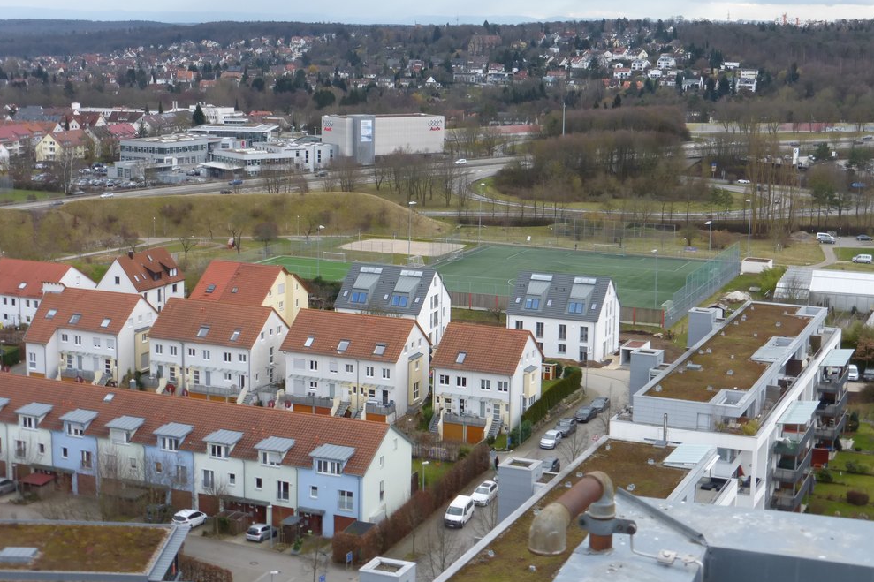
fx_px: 1481
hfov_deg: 32.9
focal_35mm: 61
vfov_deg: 22.3
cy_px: 285
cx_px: 436
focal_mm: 10.3
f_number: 4.7
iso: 100
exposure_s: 1/100
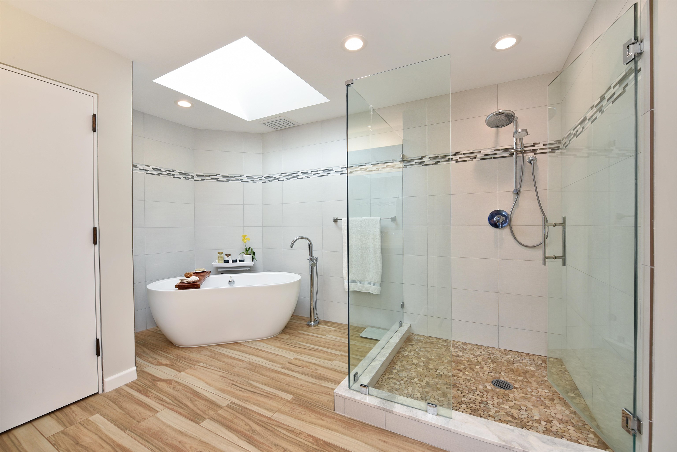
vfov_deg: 81.2
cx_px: 338
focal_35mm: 14
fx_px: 263
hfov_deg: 104.2
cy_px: 226
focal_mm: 14
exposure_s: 1/60
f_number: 16
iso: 1600
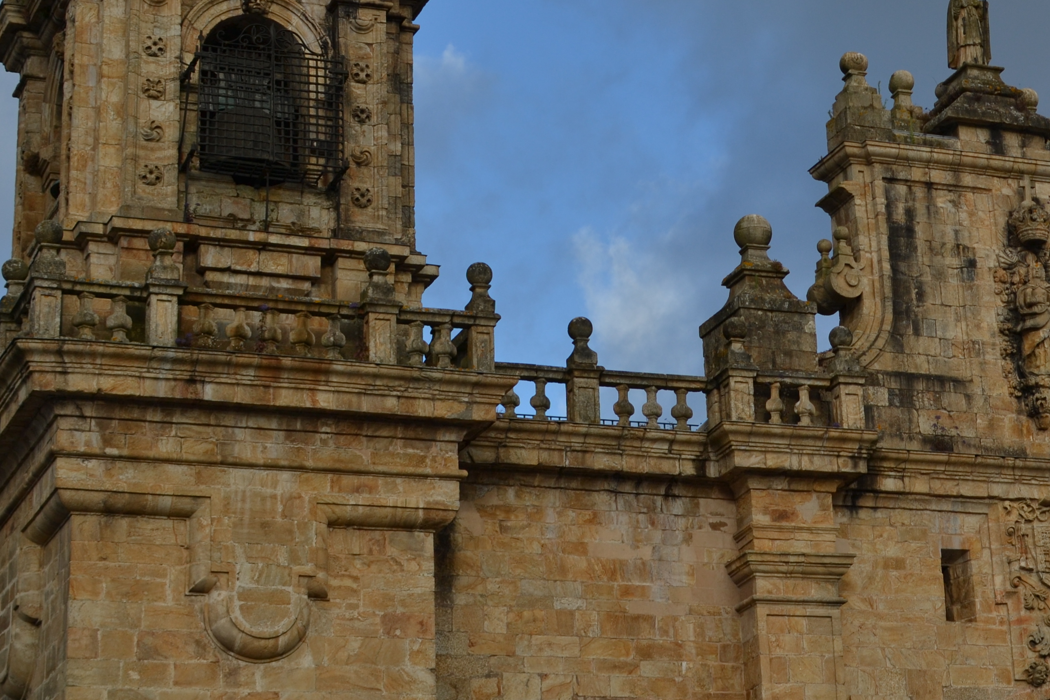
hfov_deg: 21.3
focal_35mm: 94
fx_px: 2738
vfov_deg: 14.4
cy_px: 83
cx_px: 906
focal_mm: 35
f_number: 4.5
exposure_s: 1/800
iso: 100
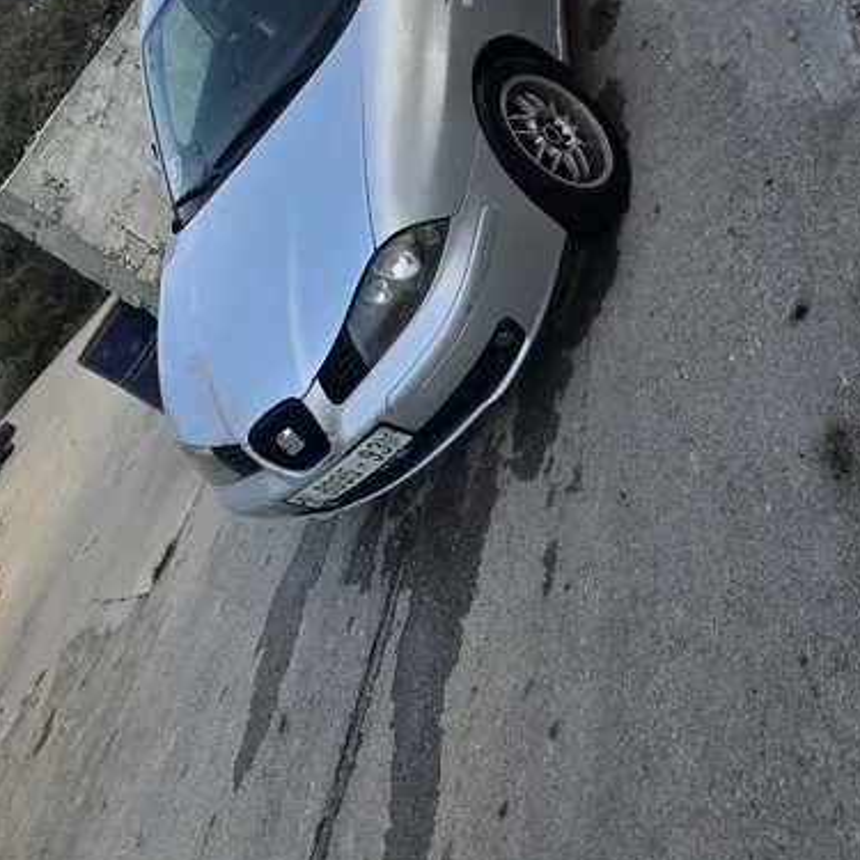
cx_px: 429
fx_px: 1096
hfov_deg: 42.8
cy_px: 103
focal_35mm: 39
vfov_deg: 40.0
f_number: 1.7
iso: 12
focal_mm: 6.3
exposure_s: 1/180
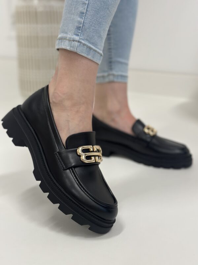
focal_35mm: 48
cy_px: 132
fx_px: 366
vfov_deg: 39.7
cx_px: 99
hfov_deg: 30.3
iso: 160
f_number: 1.78
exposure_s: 1/100
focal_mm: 6.86
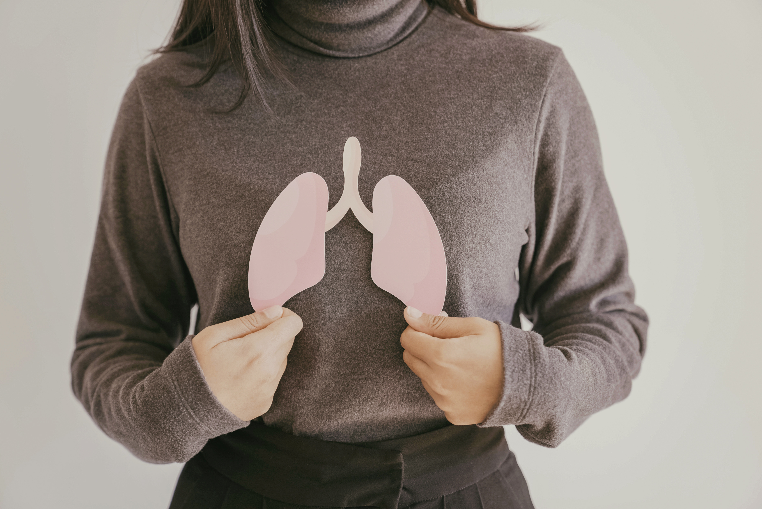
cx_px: 381
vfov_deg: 23.0
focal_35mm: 59
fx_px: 1249
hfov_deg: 33.9
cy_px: 254
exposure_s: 1/100
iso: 200
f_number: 2.8
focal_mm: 59
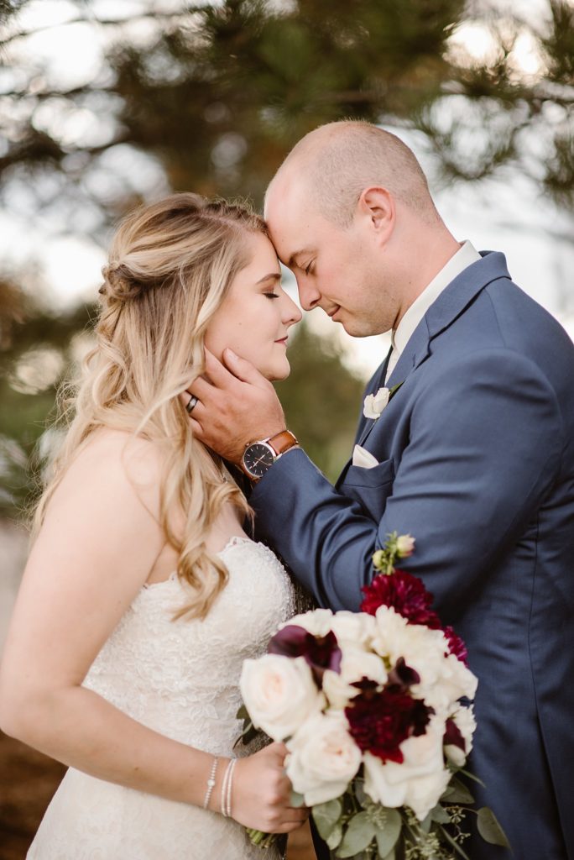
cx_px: 287
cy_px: 430
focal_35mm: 85
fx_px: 2030
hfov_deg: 16.1
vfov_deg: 23.9
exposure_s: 1/800
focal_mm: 85
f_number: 1.8
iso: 200
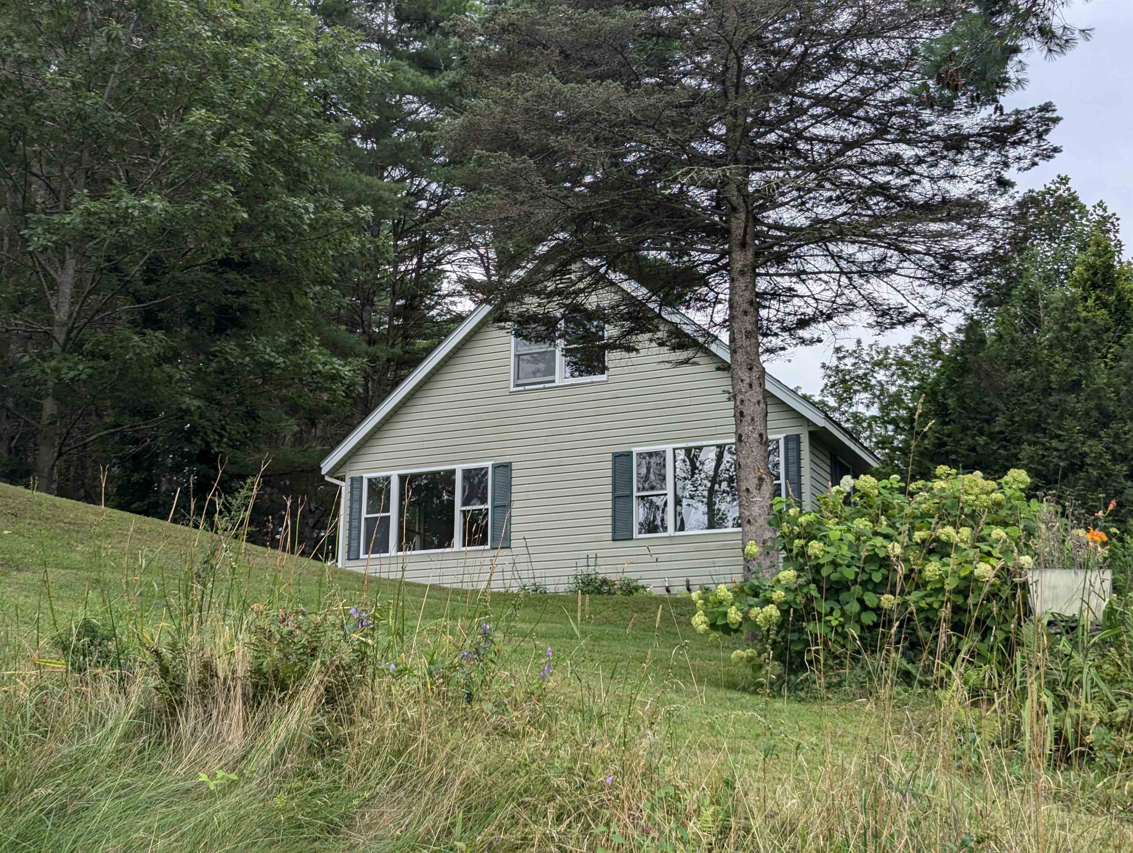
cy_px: 426
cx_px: 566
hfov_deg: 39.6
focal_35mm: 48
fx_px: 1573
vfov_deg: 30.3
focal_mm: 6.81
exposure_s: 1/691
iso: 44
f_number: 1.85
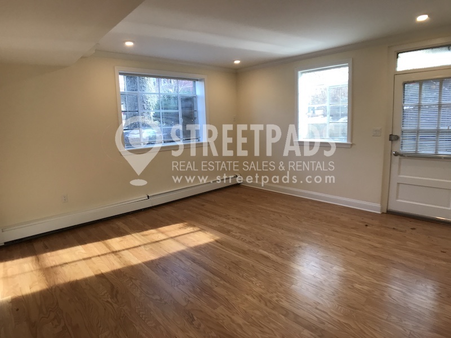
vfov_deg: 49.7
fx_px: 365
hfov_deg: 63.4
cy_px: 169
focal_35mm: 28
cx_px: 226
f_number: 1.8
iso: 32
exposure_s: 1/100
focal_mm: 3.99
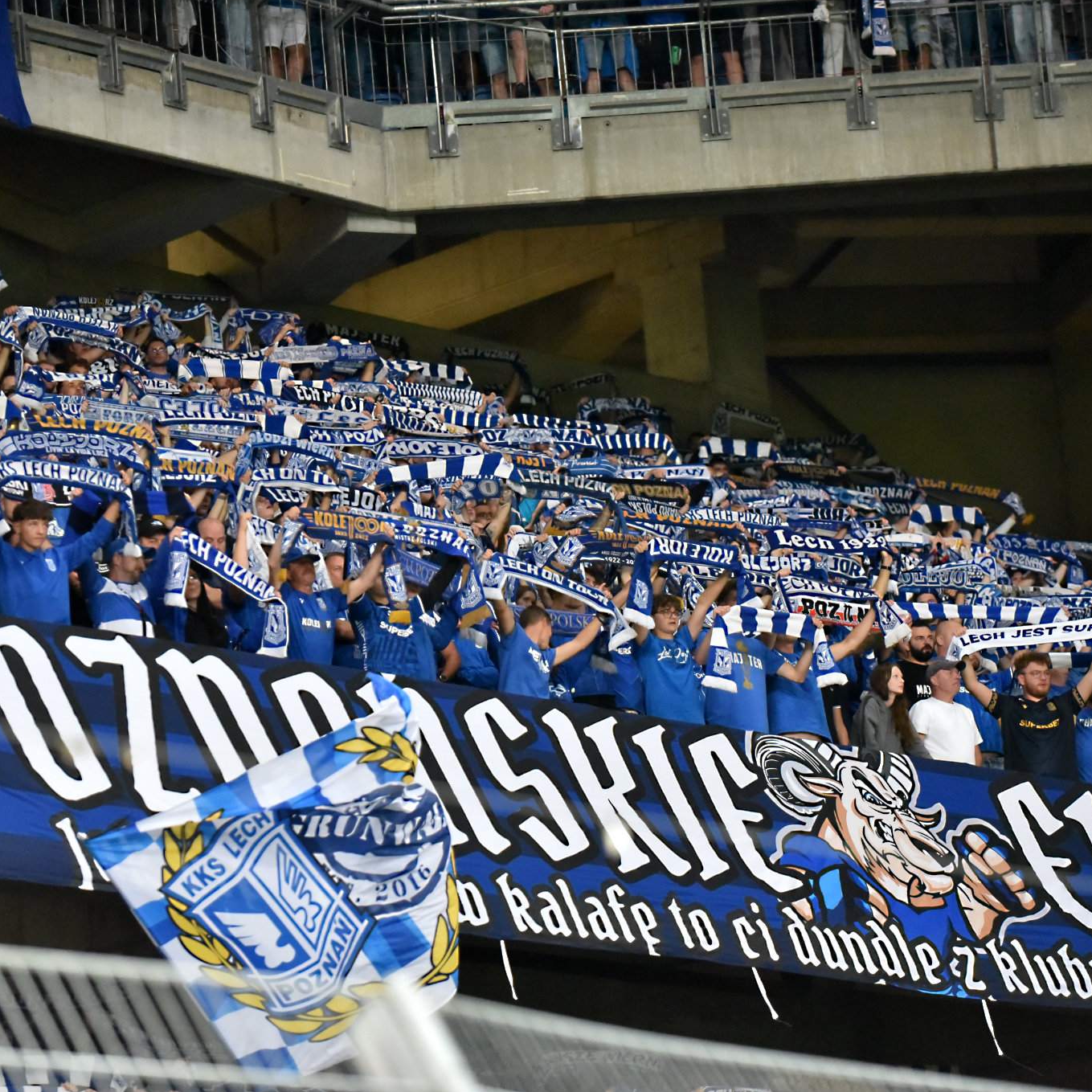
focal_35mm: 173
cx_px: 538
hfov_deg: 10.1
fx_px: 6174
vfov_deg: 10.1
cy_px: 545
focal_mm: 135
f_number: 2.8
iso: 6400
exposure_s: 1/1000
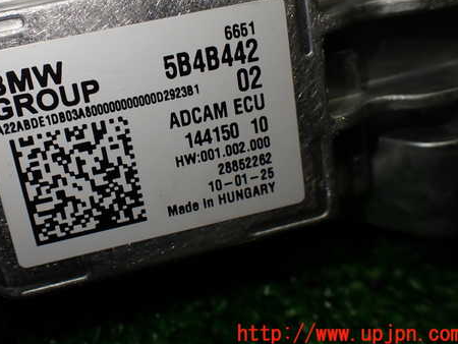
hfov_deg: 46.2
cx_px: 162
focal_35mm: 40
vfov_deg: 35.7
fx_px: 530
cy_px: 118
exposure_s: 1/125
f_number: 3.2
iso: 100
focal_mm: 5.4
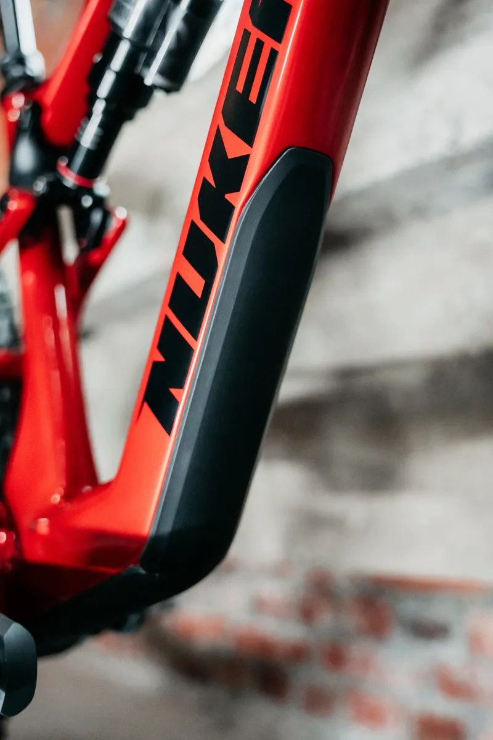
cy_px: 370
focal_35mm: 35
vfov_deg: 54.4
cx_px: 246
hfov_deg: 37.9
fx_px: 719
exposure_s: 1/125
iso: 1600
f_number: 2.8
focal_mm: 35
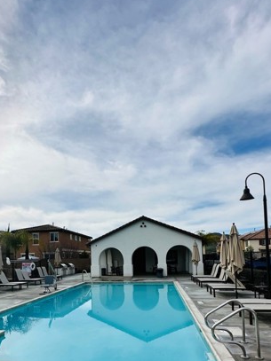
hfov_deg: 60.8
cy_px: 249
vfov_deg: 73.4
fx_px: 230
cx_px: 117
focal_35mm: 22
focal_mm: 2.22
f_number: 2.2
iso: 50
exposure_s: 1/4000
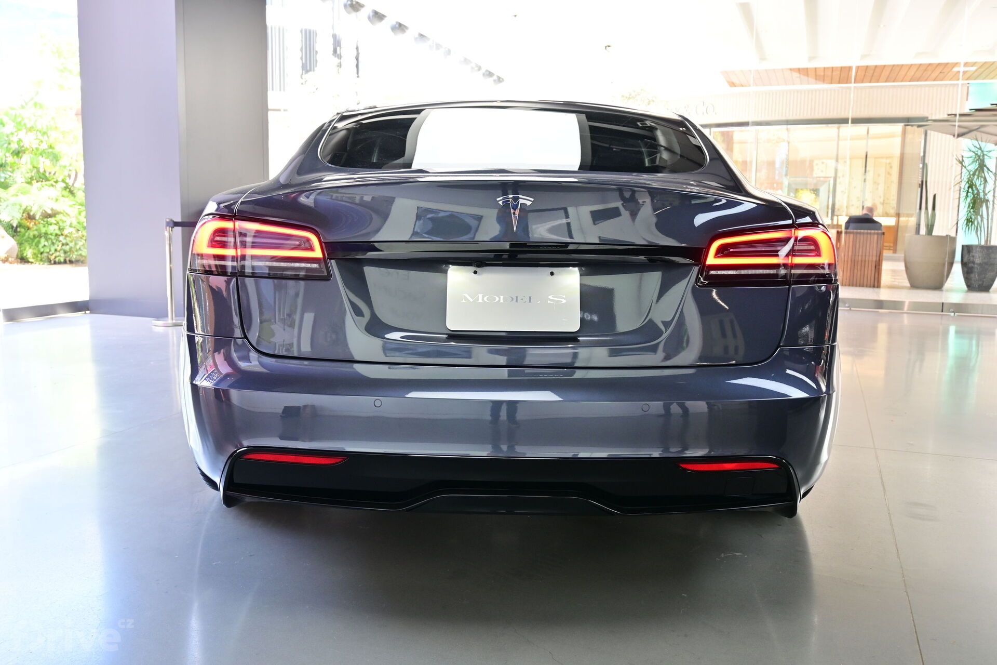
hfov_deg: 58.3
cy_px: 332
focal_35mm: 32
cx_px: 498
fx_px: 893
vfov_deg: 40.8
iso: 400
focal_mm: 21.5
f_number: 4.5
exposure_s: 1/80
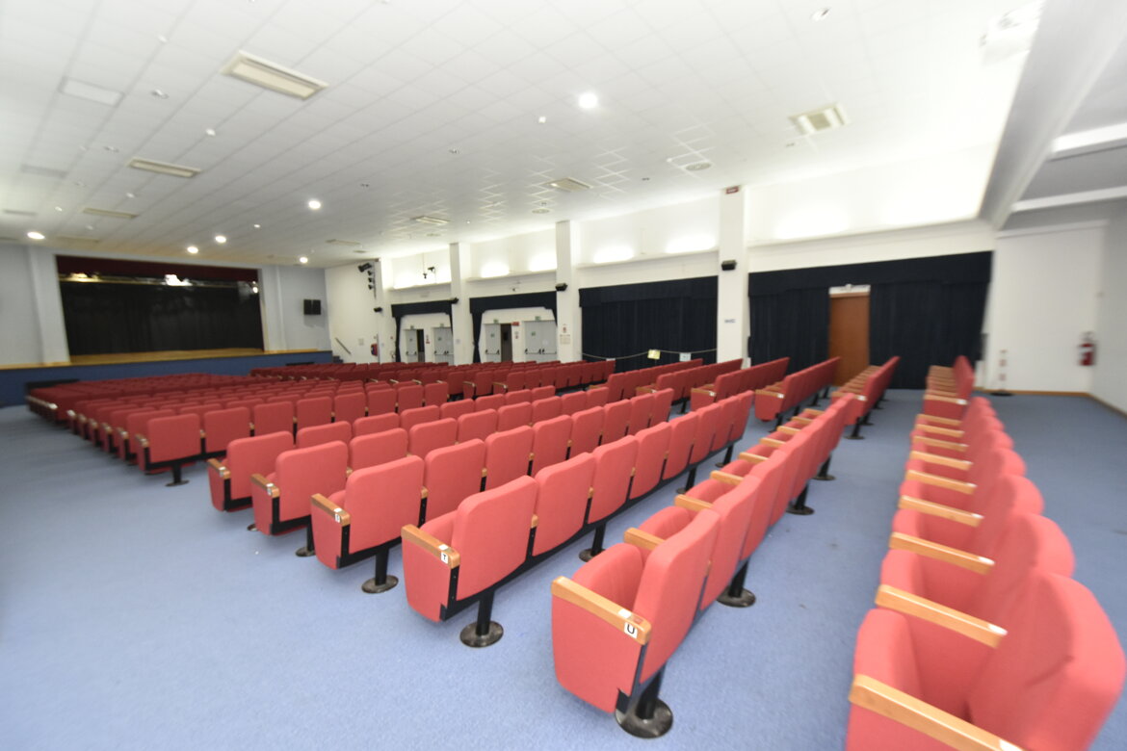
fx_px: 470
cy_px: 376
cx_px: 564
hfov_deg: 100.4
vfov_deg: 77.3
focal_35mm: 15
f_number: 4
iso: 1600
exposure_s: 1/60
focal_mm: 10
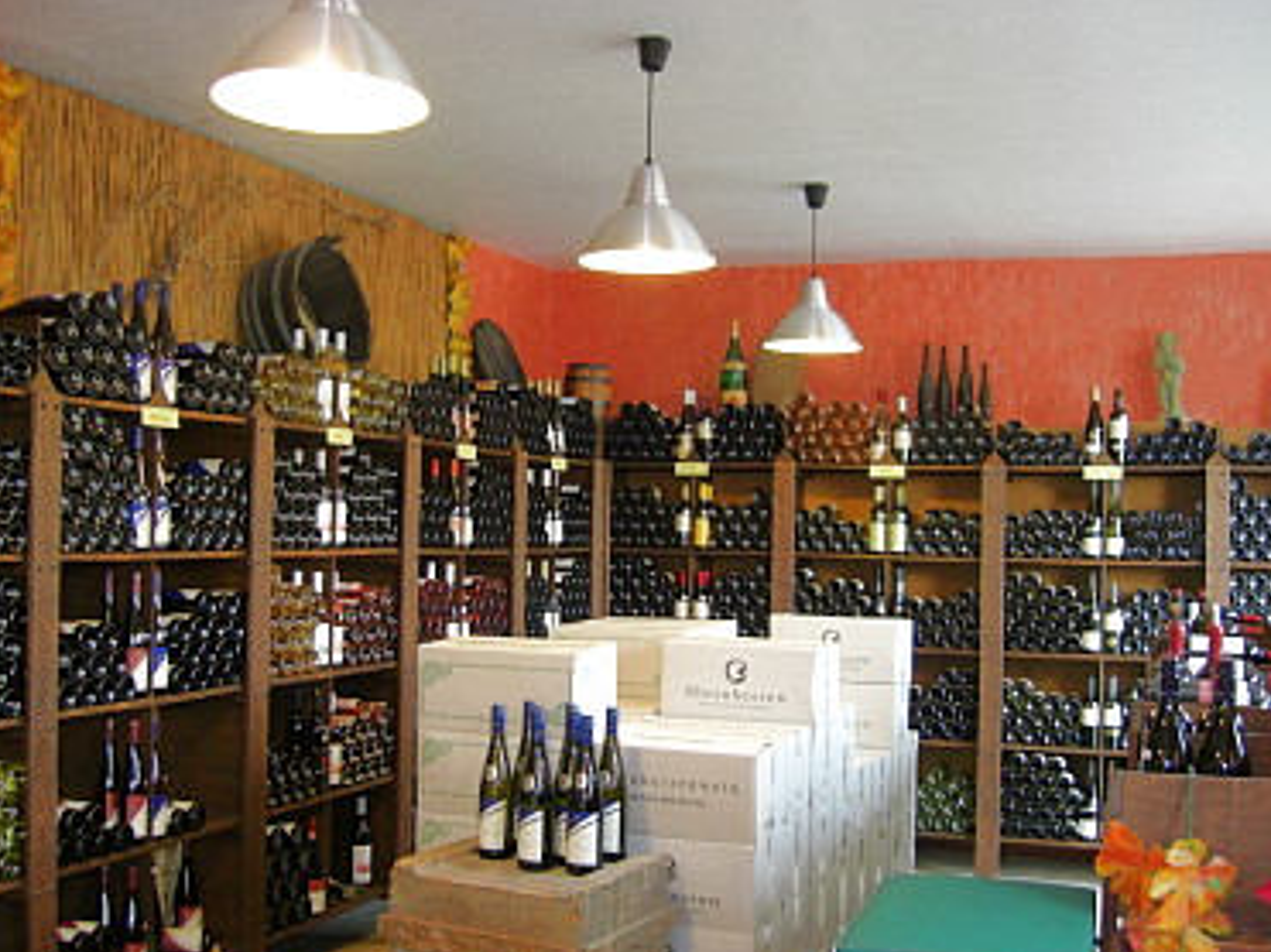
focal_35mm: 41
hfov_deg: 45.8
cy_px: 476
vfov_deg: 35.1
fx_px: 1505
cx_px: 617
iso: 200
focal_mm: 7.9
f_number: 2.8
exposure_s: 1/30
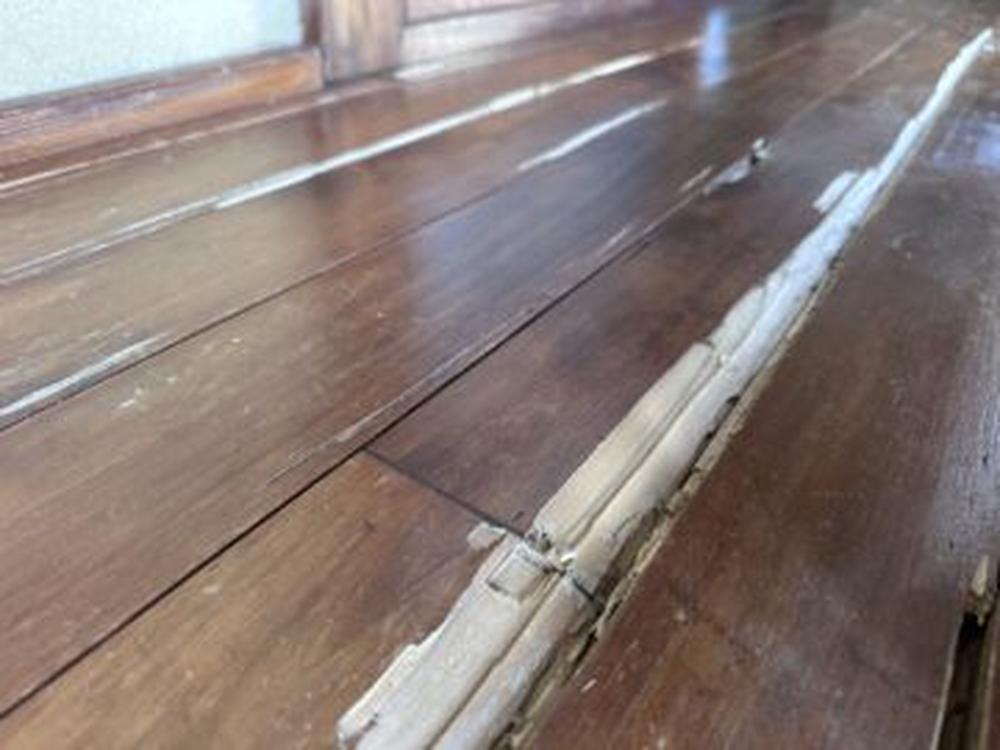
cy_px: 375
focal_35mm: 24
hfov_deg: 71.6
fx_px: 693
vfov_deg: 56.8
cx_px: 500
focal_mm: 6.86
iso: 250
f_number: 1.78
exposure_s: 1/60
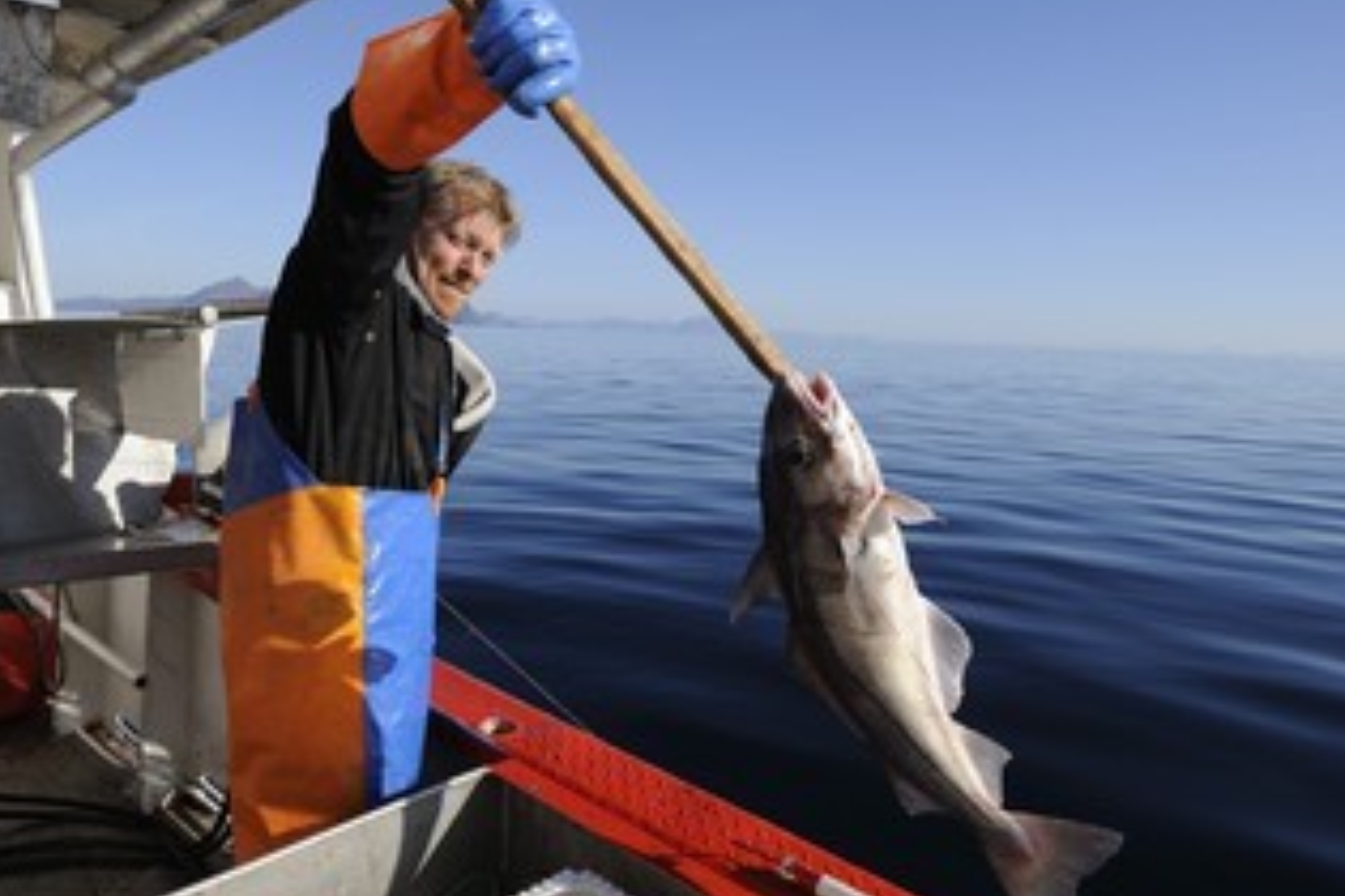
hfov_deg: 73.6
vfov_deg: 52.8
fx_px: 897
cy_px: 538
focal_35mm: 24
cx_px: 619
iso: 200
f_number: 14
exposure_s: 1/200
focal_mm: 18
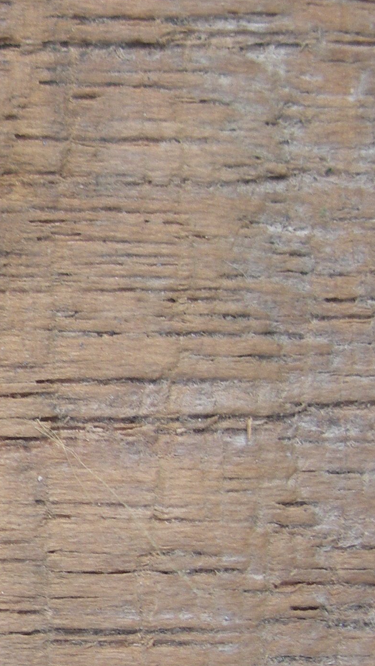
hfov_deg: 12.6
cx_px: -292
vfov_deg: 24.0
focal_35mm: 88
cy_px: 464
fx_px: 1556
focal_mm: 7.8
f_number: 2.8
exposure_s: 1/50
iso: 80
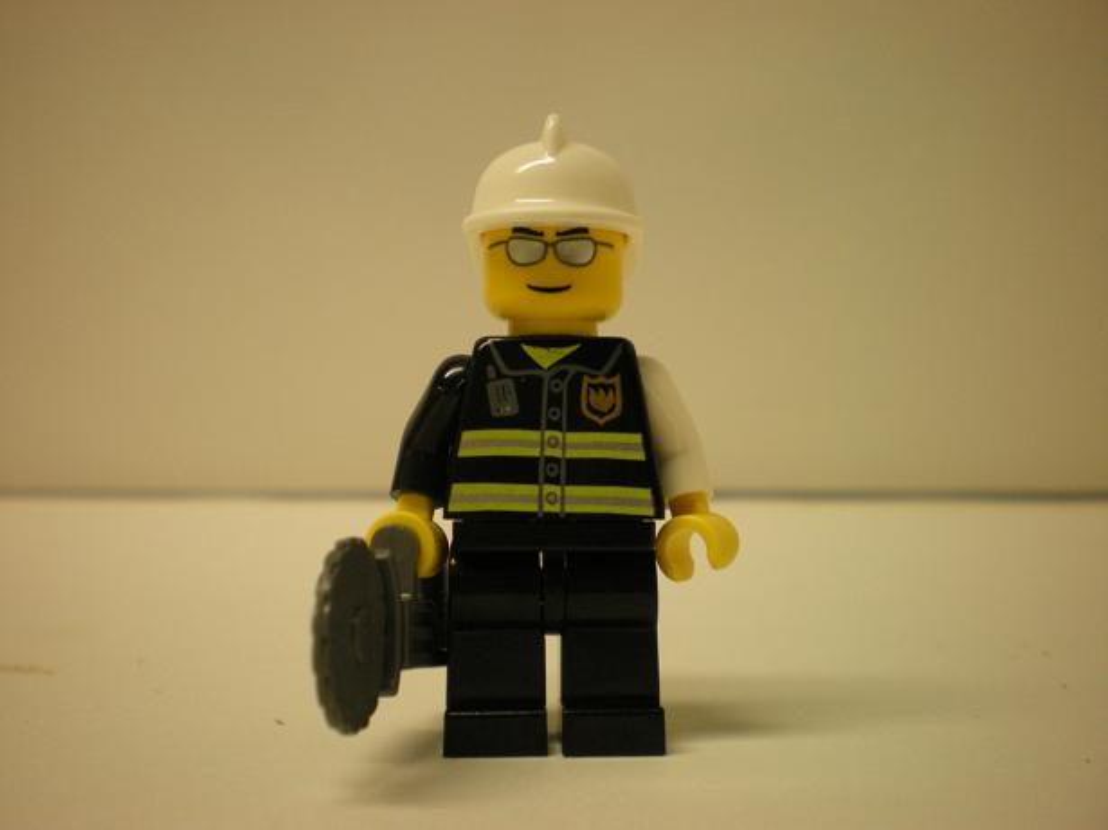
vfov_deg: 37.7
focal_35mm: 38
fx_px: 1216
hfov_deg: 49.0
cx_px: 554
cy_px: 415
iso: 200
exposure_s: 1/58.7
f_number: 3.1
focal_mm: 6.3
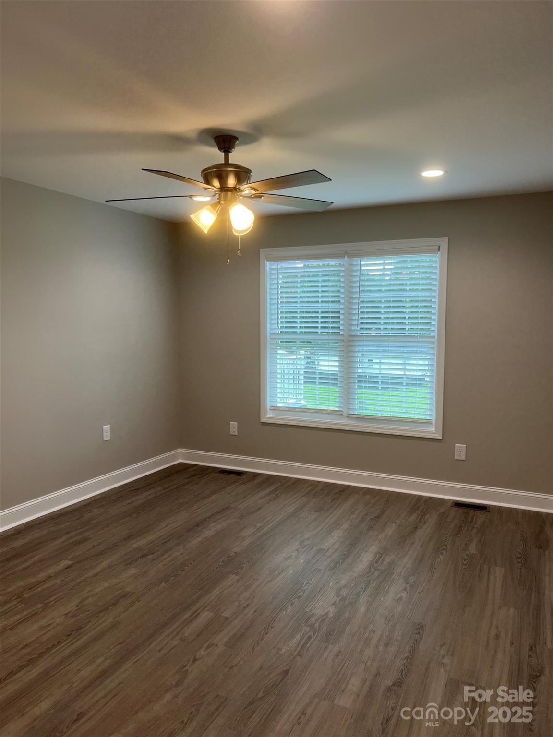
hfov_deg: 53.1
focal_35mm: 26
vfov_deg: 67.3
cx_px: 276
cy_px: 368
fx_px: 554
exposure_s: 1/120
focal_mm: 5.7
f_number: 1.5
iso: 50
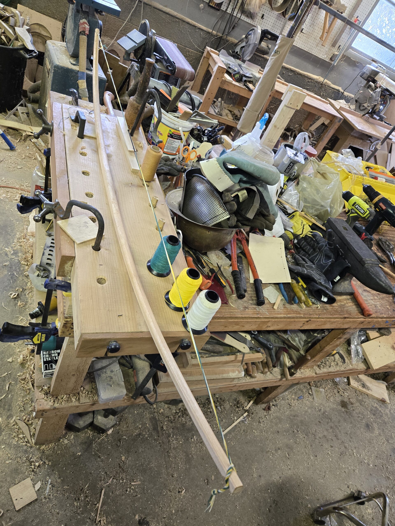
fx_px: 350
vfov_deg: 73.9
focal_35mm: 23
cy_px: 263
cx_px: 198
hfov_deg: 58.9
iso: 320
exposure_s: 1/120
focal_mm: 5.4
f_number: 1.8
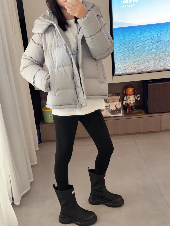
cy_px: 113
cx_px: 85
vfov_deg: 38.9
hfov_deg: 29.7
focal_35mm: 49
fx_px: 321
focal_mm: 6.76
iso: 640
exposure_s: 1/28
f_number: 1.78
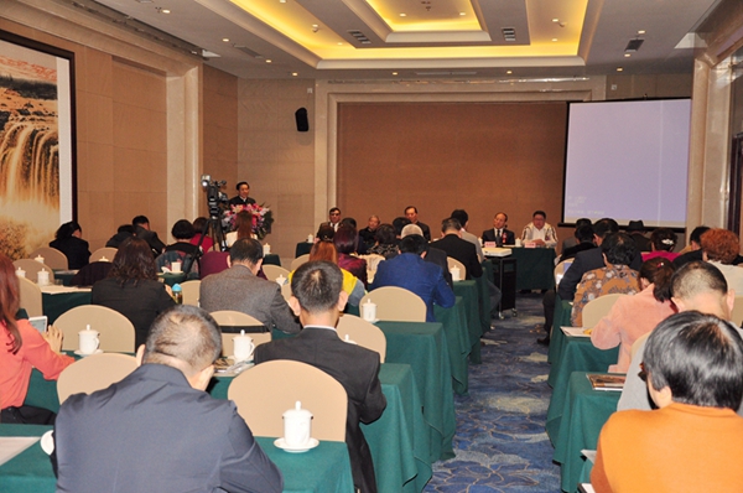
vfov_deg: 28.0
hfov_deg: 41.2
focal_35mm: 48
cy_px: 246
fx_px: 989
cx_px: 372
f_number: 4.2
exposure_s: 1/200
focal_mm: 32
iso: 560
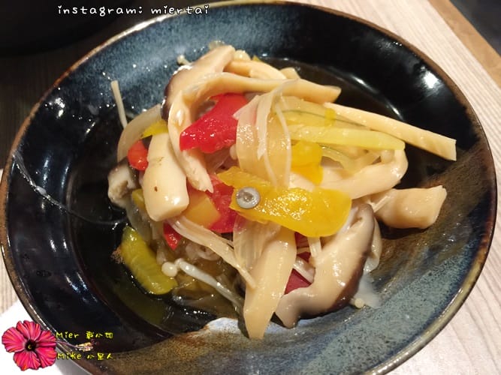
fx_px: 420
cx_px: 250
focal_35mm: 29
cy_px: 188
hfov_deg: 61.7
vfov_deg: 48.2
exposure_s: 1/10
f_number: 2.2
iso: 125
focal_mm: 4.15
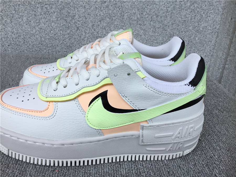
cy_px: 88
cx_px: 118
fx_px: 211
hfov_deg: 58.4
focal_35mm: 31
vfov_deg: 45.4
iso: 25
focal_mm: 3.3
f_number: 2.4
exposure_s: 1/550
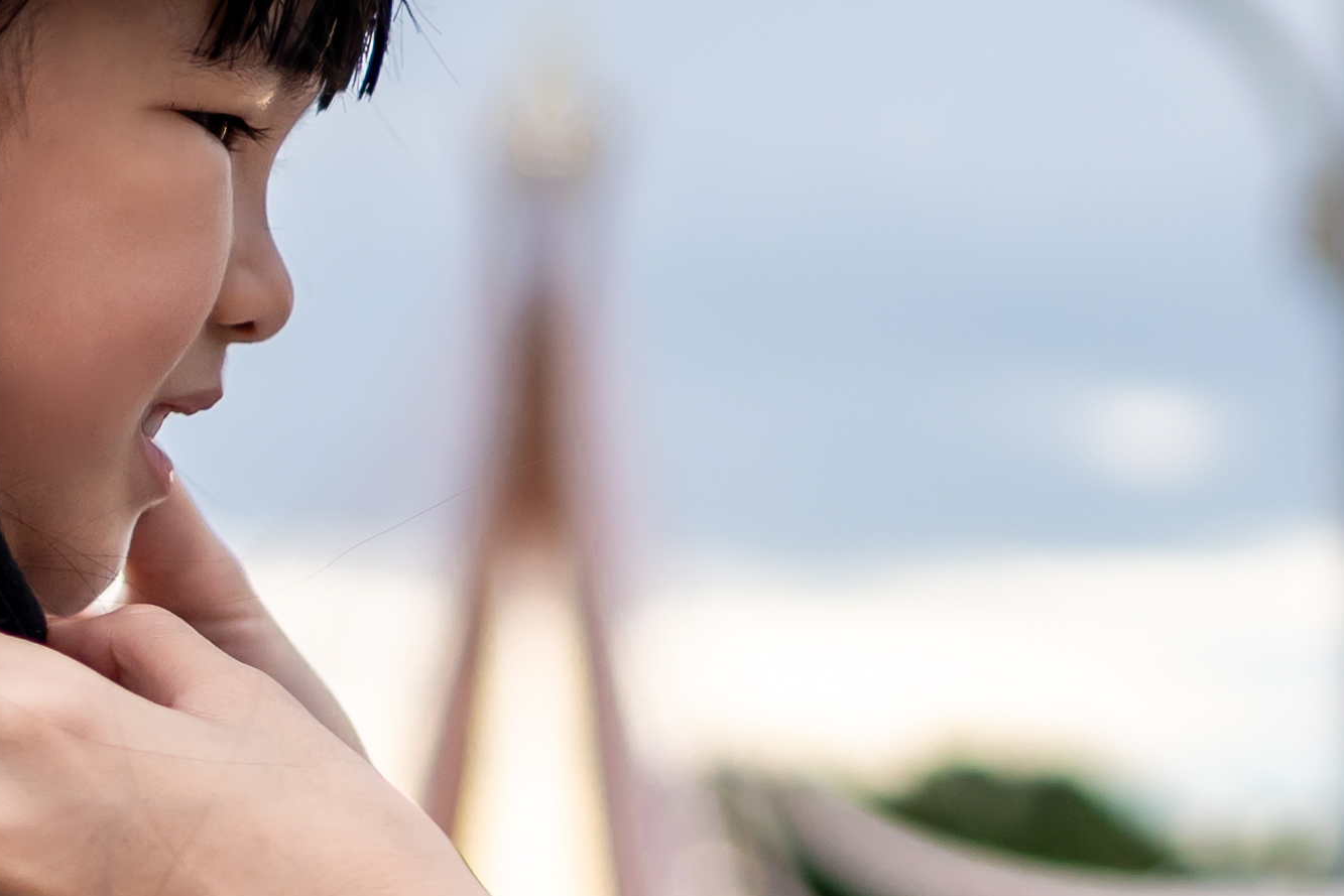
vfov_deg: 7.4
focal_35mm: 184
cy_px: 1137
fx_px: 6870
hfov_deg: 11.1
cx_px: 1373
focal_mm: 35
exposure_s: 1/2000
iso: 250
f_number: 2
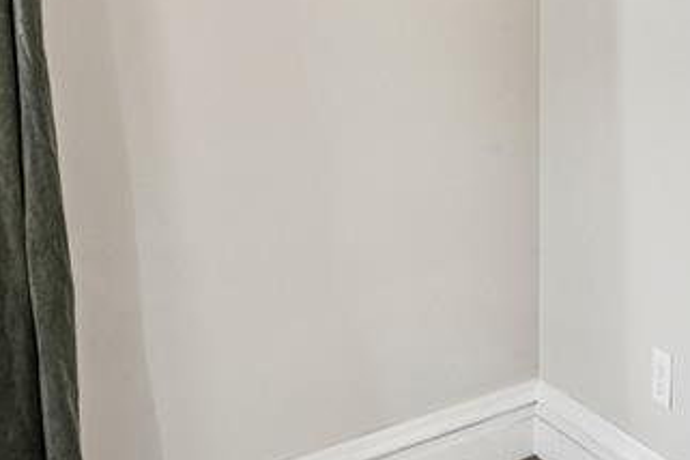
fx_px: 984
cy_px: -39
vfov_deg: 24.6
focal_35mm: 51
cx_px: 995
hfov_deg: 28.1
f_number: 13
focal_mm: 16.1
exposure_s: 1/1.67
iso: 200
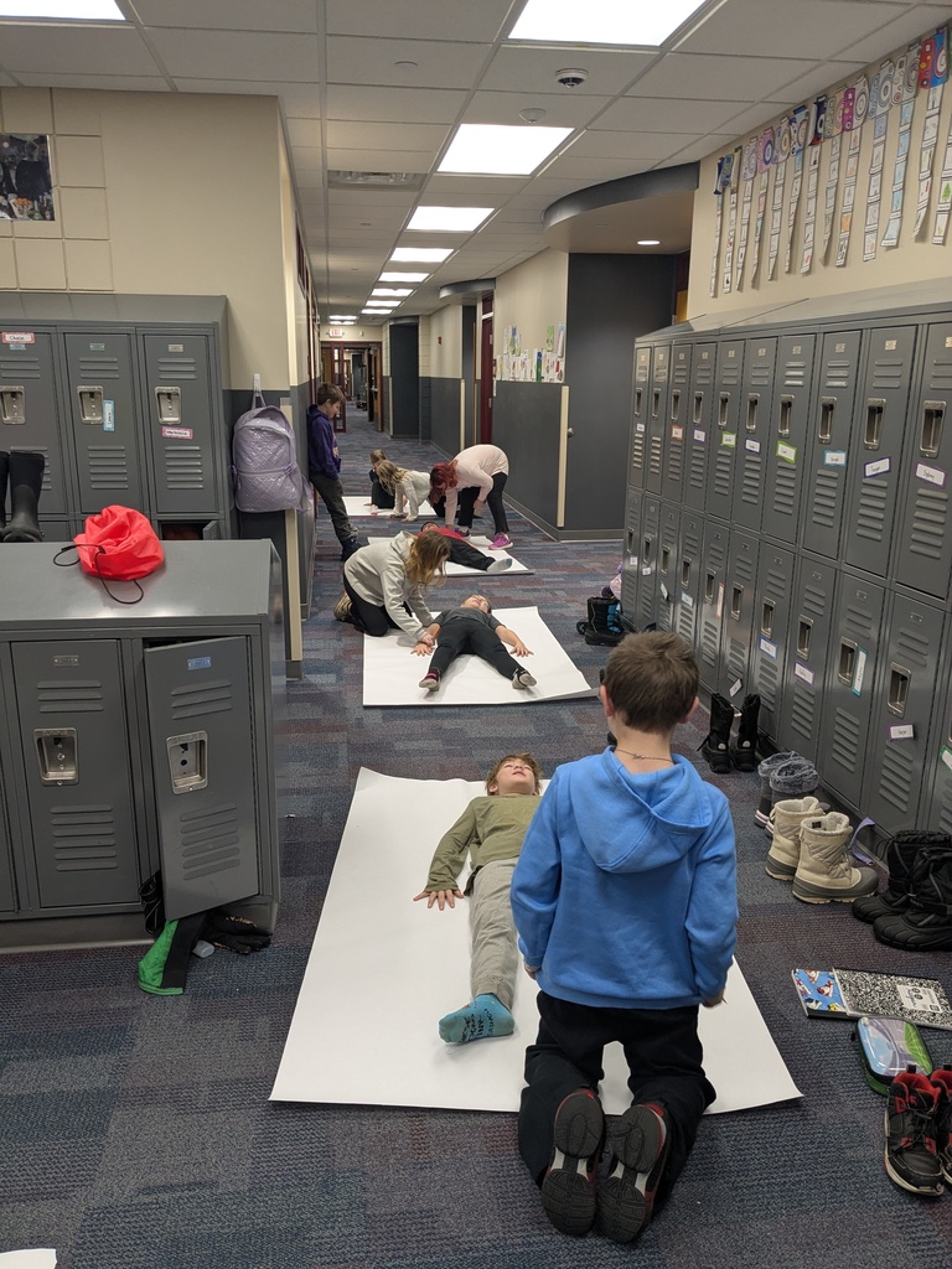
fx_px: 990
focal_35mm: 27
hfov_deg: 51.4
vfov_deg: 65.3
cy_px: 634
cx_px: 476
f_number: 1.73
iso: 148
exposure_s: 1/120
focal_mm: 4.38
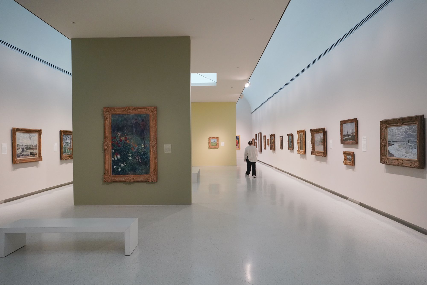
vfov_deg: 53.1
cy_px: 142
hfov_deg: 73.7
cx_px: 214
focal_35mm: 24
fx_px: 285
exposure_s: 1/80
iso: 3200
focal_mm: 24
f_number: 7.1
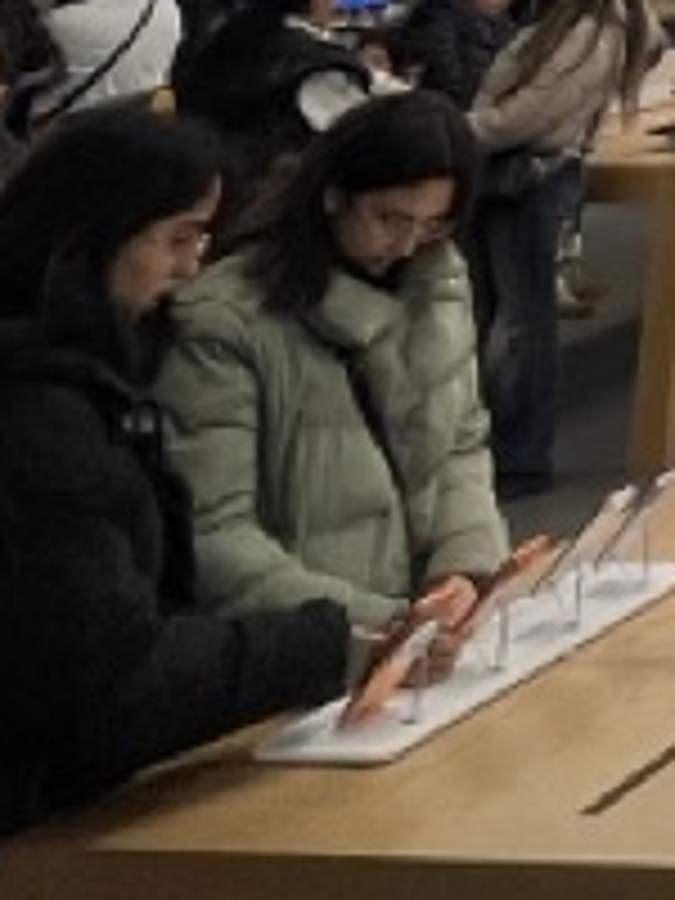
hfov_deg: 12.0
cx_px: 1850
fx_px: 2158
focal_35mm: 83
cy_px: -778
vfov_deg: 18.0
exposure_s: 1/100
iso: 32
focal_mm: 1.57
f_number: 1.8
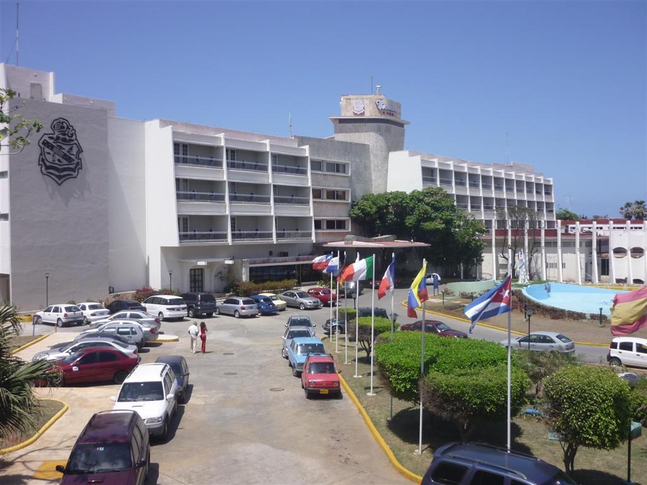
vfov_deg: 42.9
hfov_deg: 55.4
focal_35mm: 33
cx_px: 324
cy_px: 242
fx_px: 617
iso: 80
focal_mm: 5.5
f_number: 8
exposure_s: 1/200
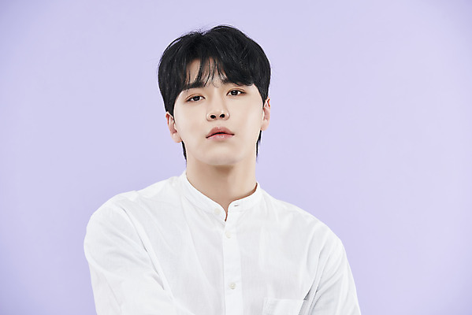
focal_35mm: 185
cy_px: 158
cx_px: 236
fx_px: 2427
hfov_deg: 11.1
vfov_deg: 7.4
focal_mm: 185
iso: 31
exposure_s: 1/125
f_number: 8
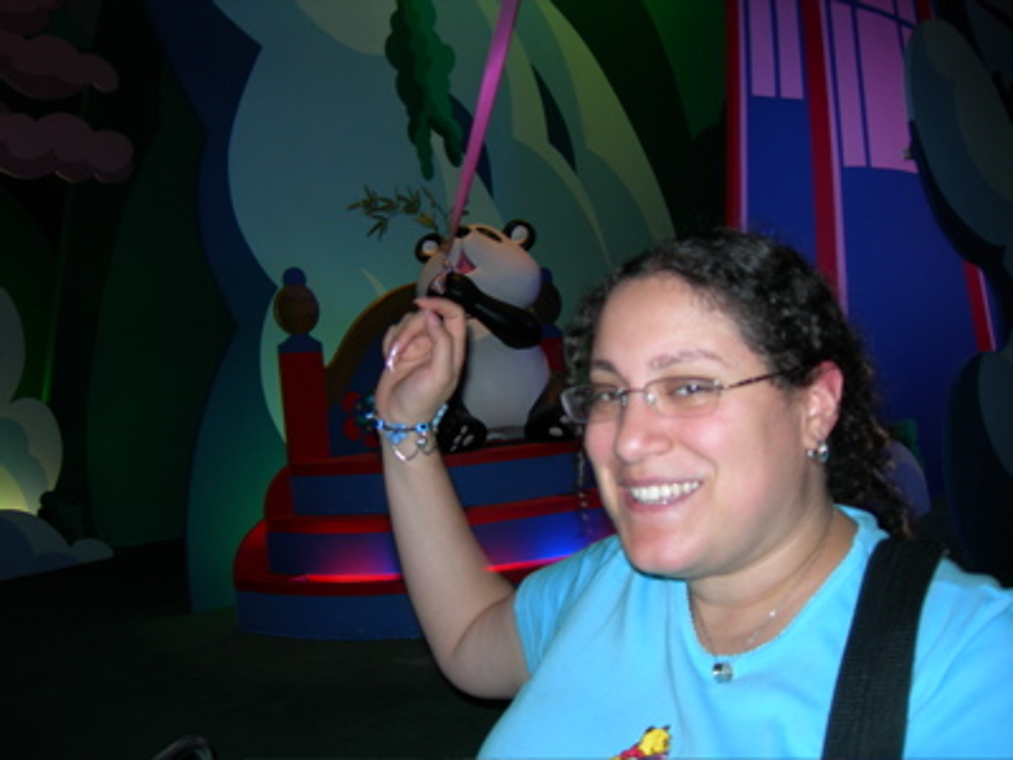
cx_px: 506
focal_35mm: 38
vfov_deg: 37.7
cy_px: 380
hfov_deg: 49.0
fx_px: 1112
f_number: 2.8
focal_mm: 7.8
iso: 50
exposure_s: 1/60.1
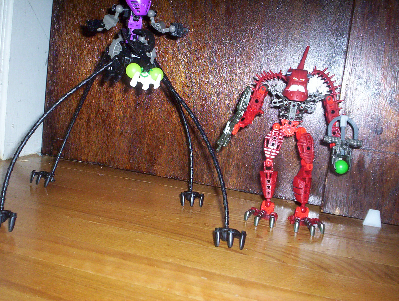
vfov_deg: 37.9
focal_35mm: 38
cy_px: 150
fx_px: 439
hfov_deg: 48.9
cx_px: 200
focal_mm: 4.99
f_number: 4.5
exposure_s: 1/60
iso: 140
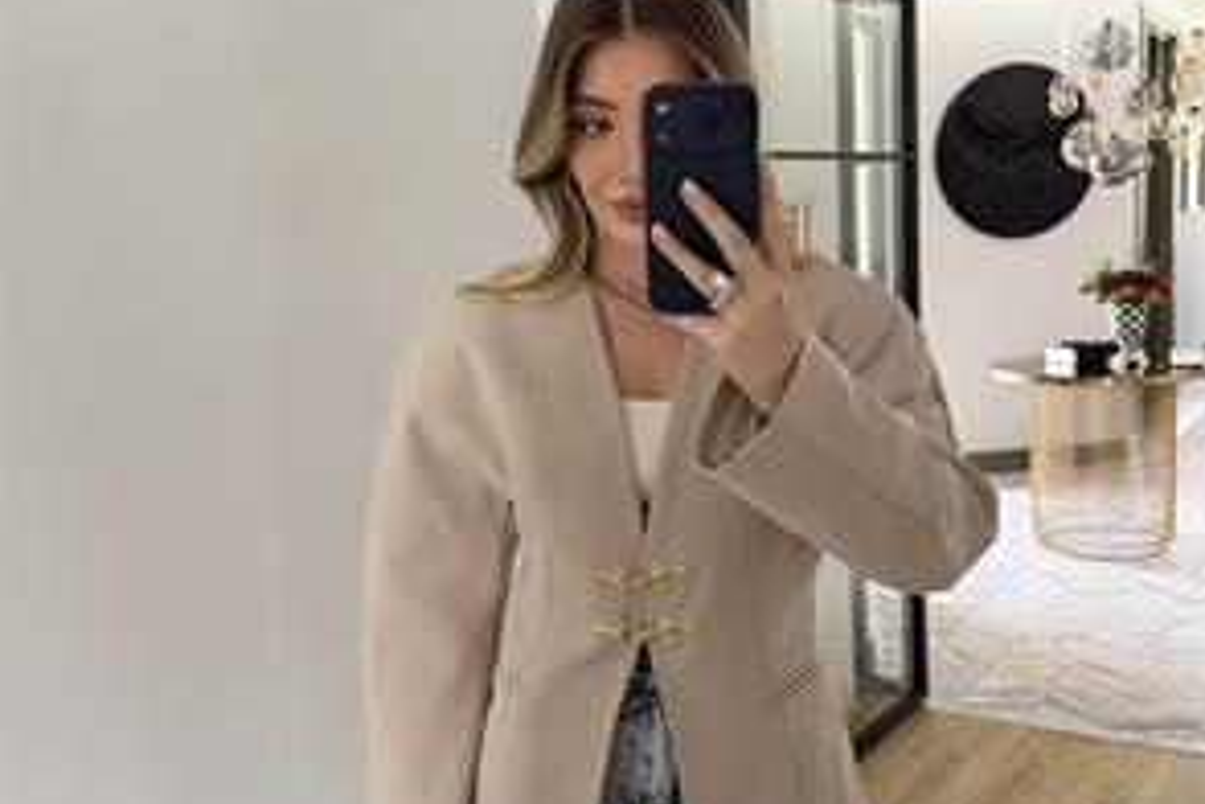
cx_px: 611
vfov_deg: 38.9
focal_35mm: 34
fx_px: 1138
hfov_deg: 55.8
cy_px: 435
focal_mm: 6.76
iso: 320
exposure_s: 1/60
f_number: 1.78
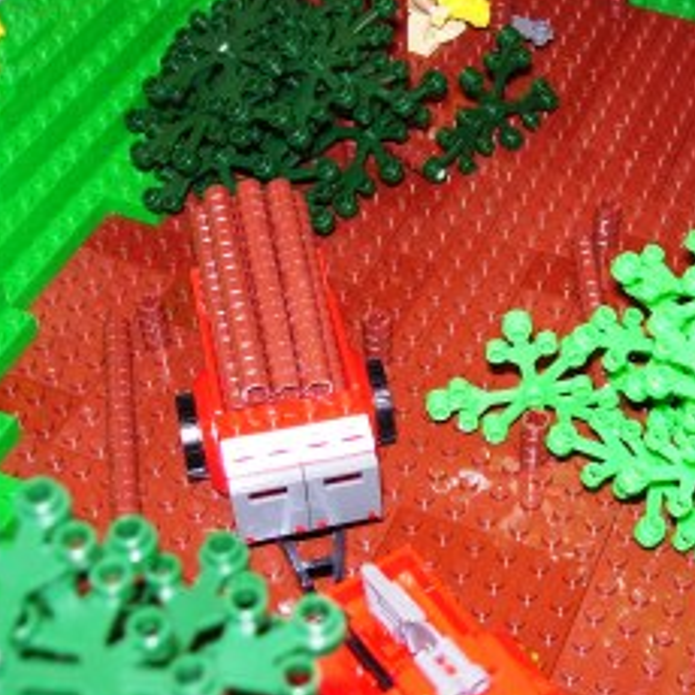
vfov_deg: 27.7
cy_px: 332
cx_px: 490
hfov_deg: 27.5
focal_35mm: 62
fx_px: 1408
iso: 80
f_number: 2.7
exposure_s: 1/60
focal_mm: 6
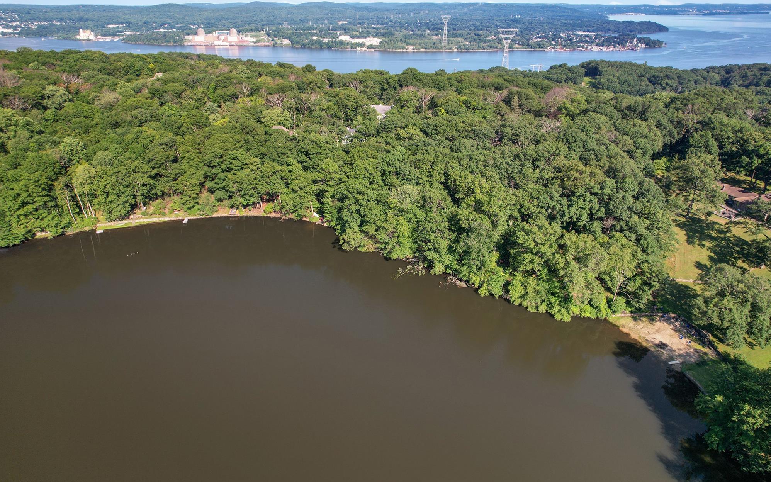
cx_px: 389
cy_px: 243
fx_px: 483
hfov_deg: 77.1
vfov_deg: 53.0
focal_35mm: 23
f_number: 2.8
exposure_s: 1/90
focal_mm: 8.38
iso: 100
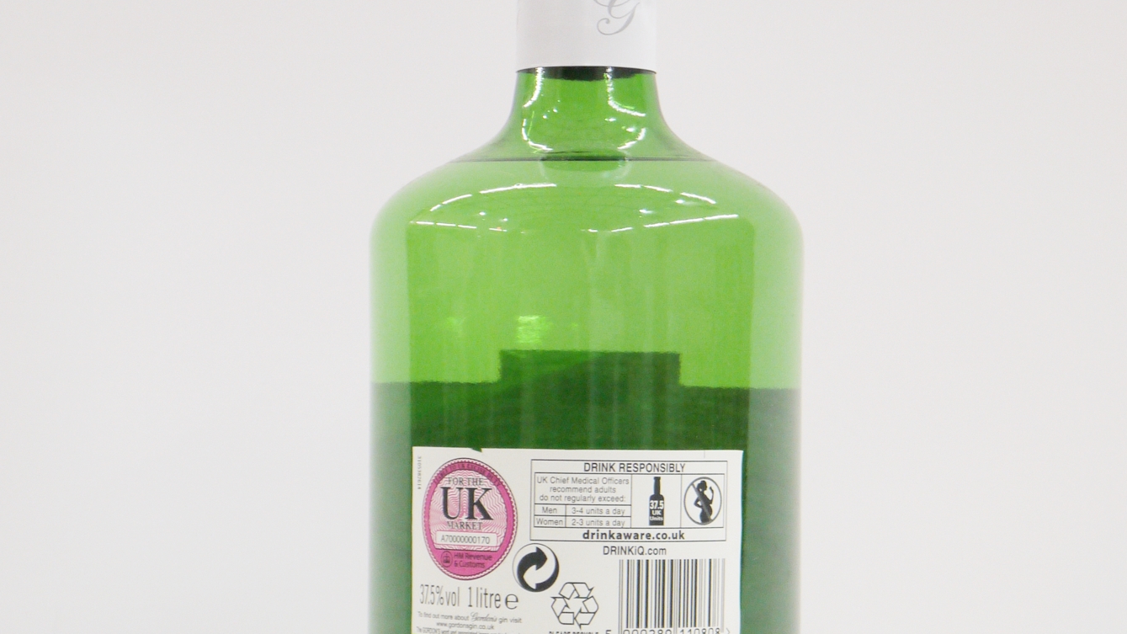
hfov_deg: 17.4
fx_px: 3675
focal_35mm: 123
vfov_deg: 9.8
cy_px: 560
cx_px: 560
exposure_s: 1/50
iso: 400
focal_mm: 42
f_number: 5.6
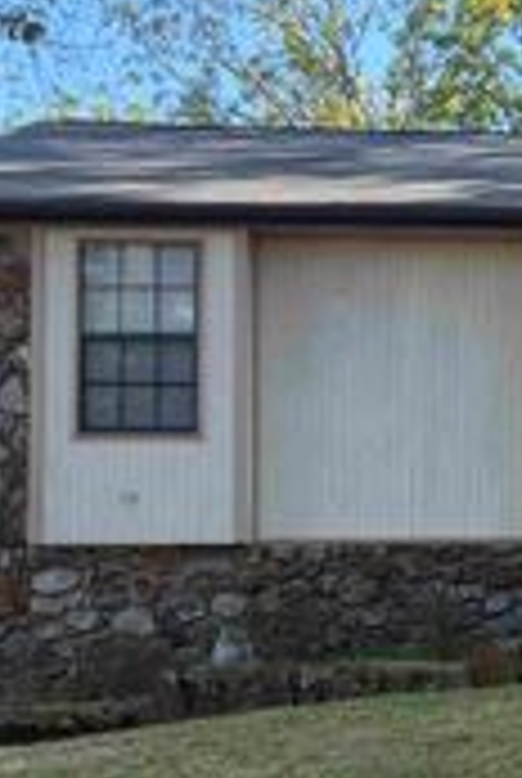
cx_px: 832
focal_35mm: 78
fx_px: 1690
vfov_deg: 25.7
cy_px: 555
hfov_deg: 15.8
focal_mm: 5.96
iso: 64
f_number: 1.6
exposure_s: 1/641
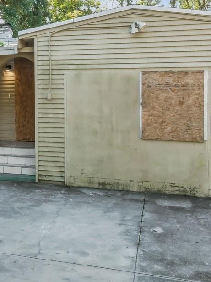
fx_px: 366
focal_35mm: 45
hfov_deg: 30.8
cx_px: 22
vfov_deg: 41.4
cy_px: 88
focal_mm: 12
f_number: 11
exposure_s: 1/60
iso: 400
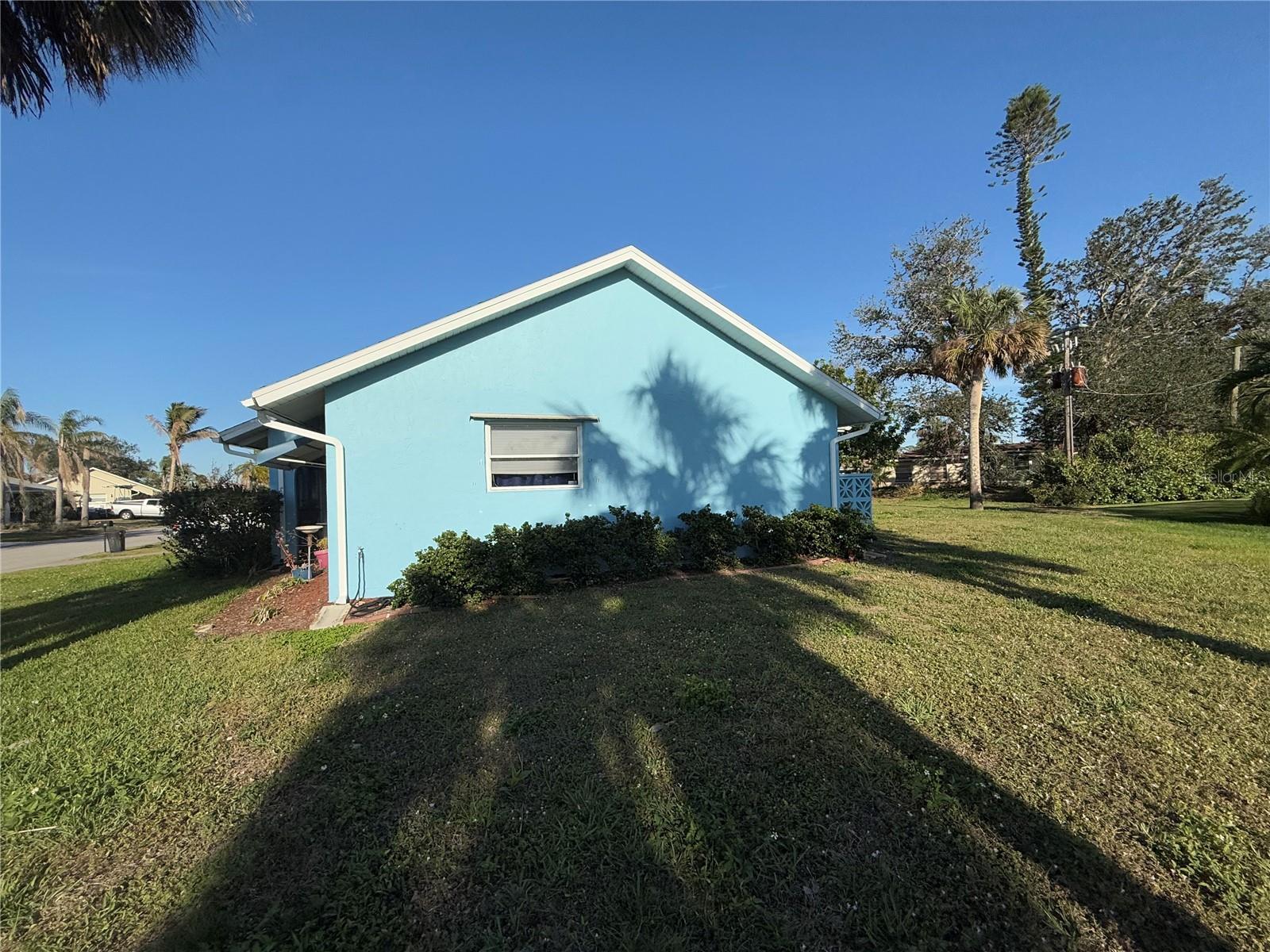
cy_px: 476
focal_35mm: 14
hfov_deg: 102.1
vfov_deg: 85.7
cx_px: 635
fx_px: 514
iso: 50
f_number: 2.2
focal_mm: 2.22
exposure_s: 1/3663
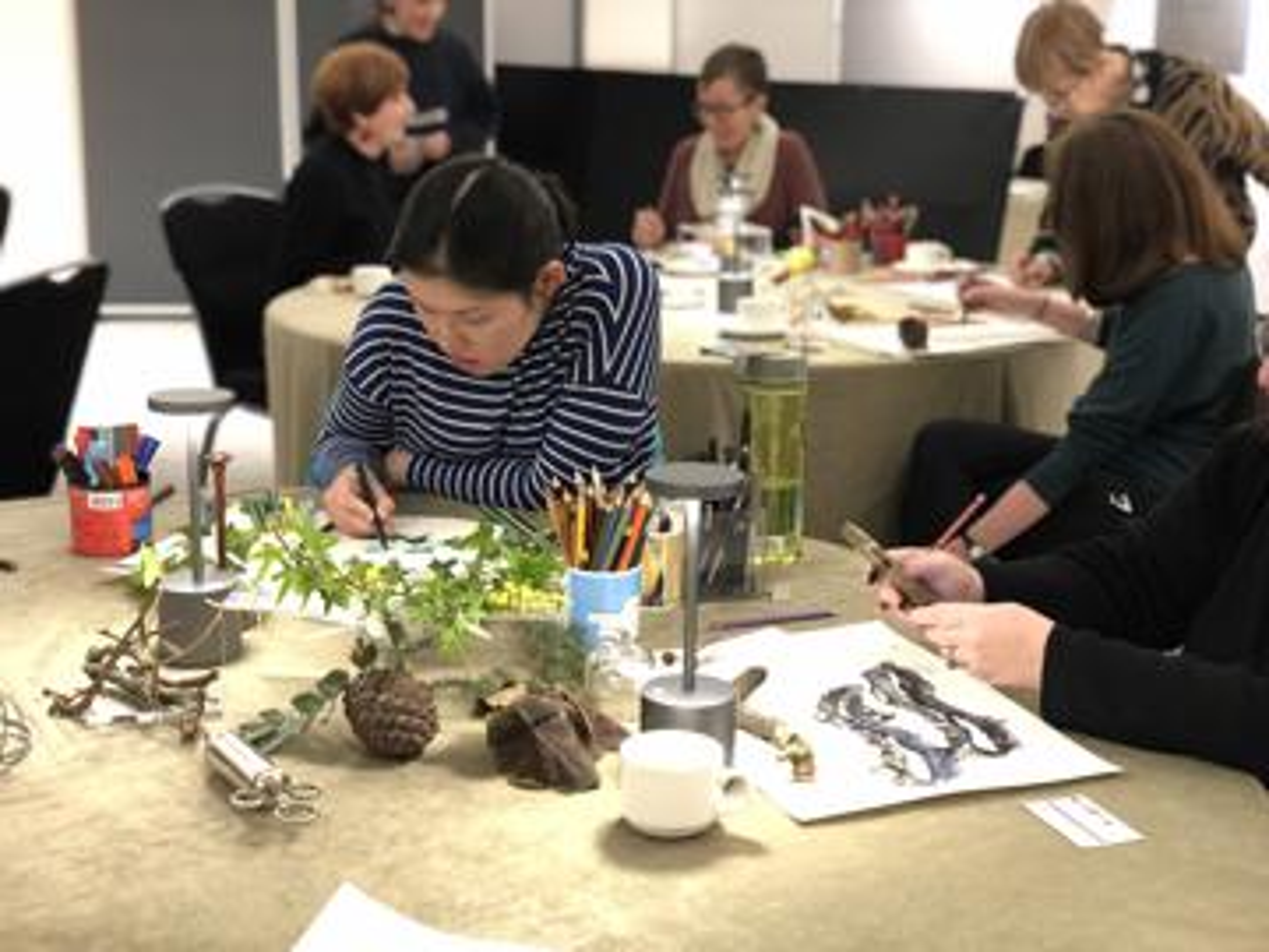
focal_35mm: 52
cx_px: 634
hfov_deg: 36.8
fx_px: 1906
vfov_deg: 28.0
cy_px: 476
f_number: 2.4
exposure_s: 1/25
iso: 160
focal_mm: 6
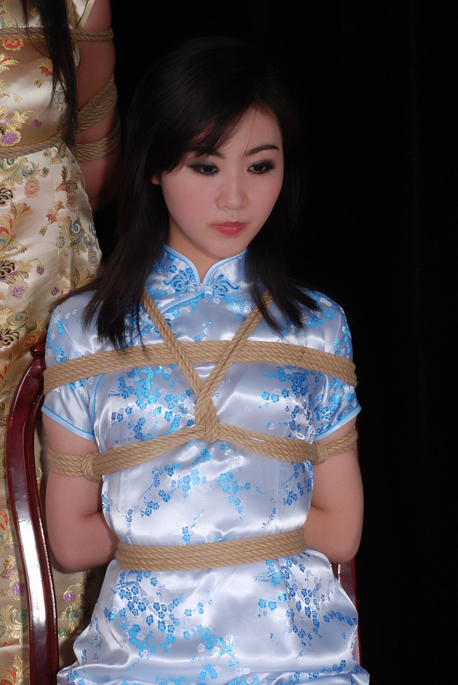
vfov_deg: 18.2
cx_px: 229
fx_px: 2141
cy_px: 342
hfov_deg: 12.2
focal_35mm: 112
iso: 100
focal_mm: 75
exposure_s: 1/8
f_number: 10
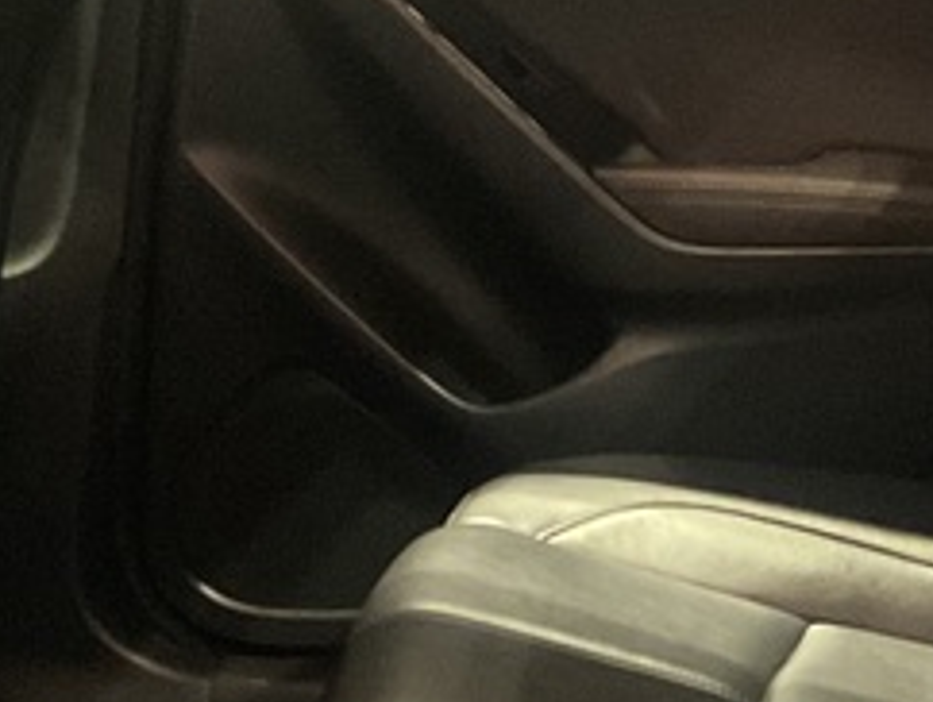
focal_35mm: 115
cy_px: 598
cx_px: 794
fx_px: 3103
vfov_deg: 12.8
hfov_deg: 16.9
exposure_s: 1/24
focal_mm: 3
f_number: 1.8
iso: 500
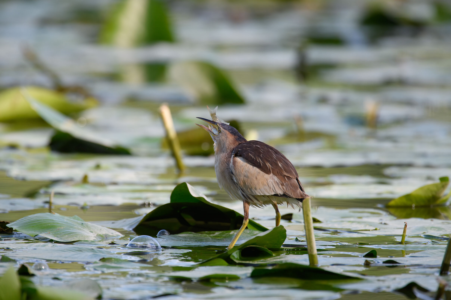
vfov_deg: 1.1
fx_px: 15032
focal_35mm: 1200
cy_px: 150
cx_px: 226
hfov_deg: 1.7
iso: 800
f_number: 8
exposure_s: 1/1000
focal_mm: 1200
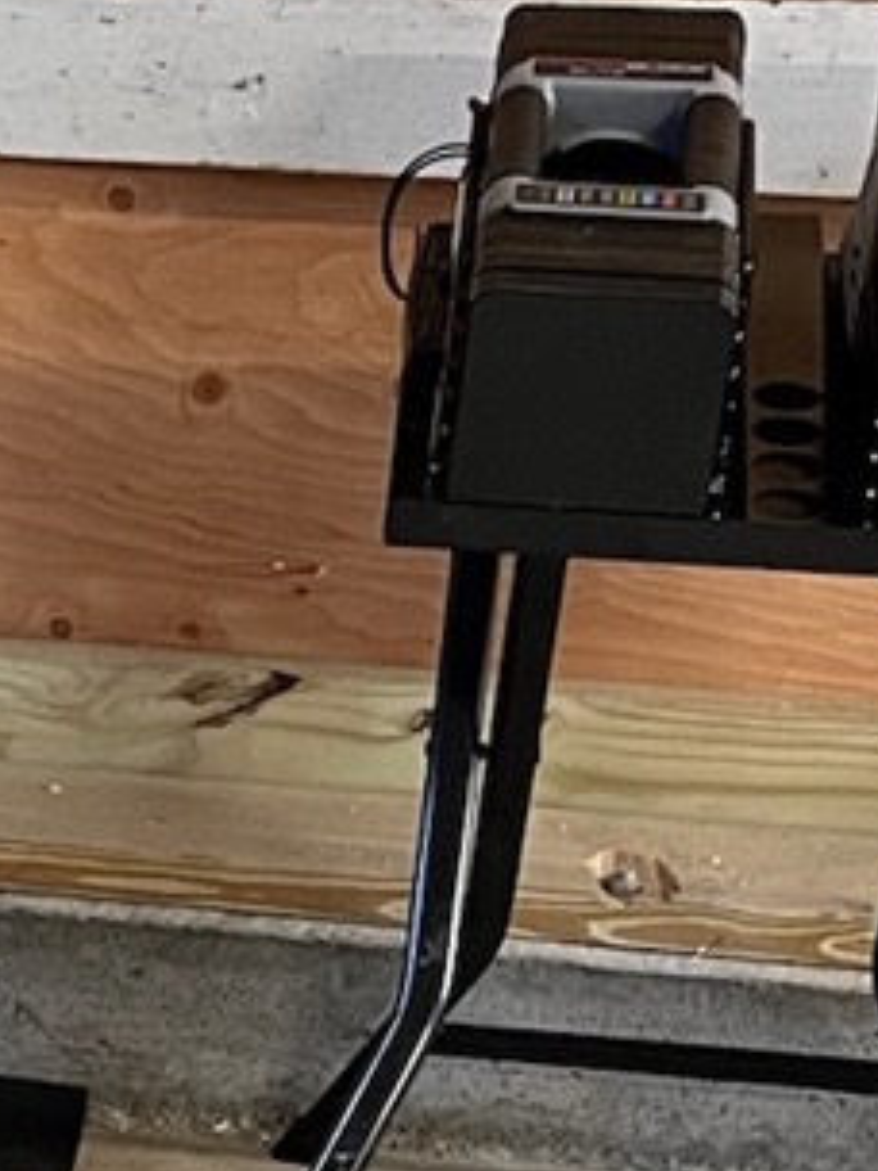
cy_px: 1256
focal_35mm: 137
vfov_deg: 14.1
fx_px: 4633
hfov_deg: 10.0
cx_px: -943
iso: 200
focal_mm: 5.1
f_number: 1.6
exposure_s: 1/60
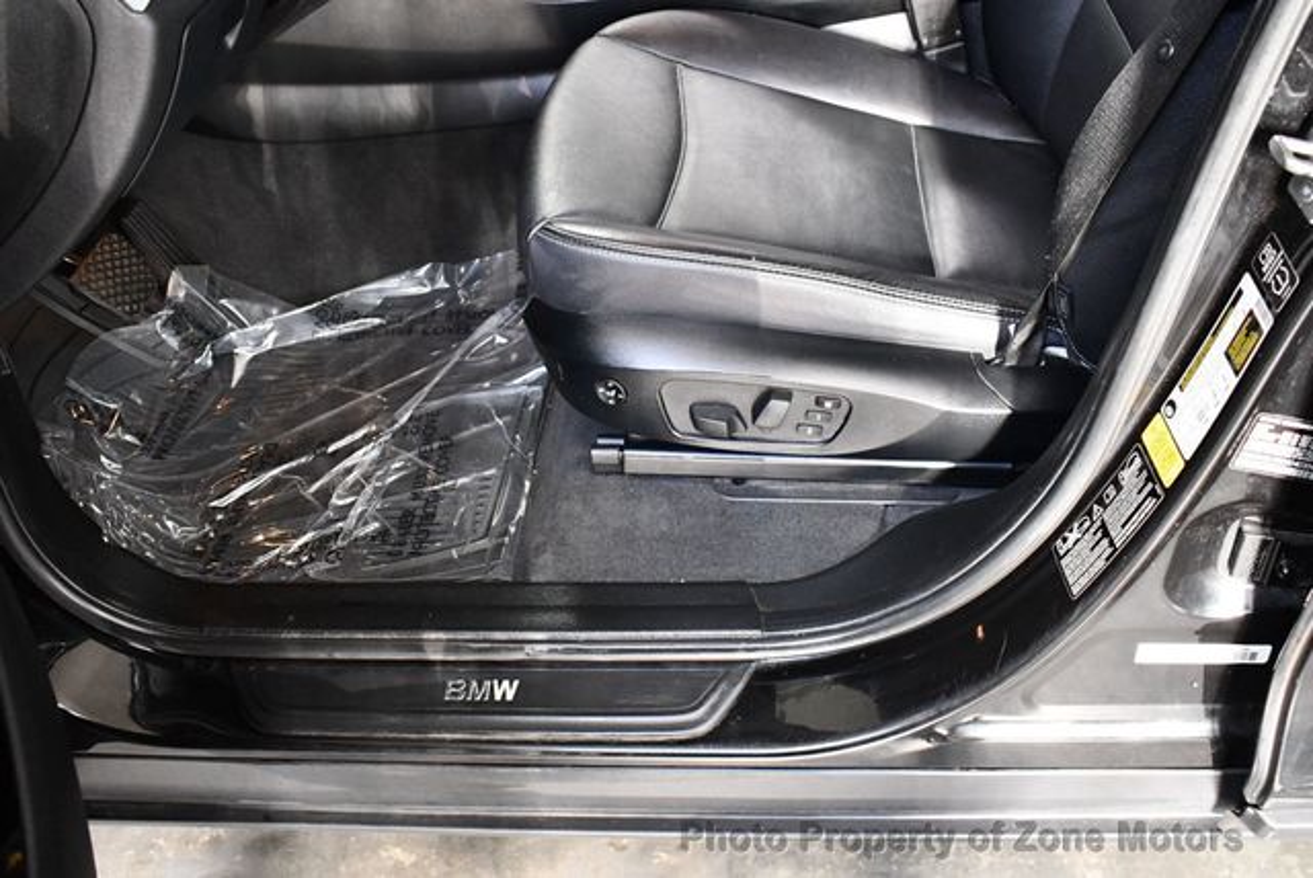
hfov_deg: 53.1
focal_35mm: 36
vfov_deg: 36.9
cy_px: 439
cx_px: 656
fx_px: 1314
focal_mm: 18
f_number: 3.5
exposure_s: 1/125
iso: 3200
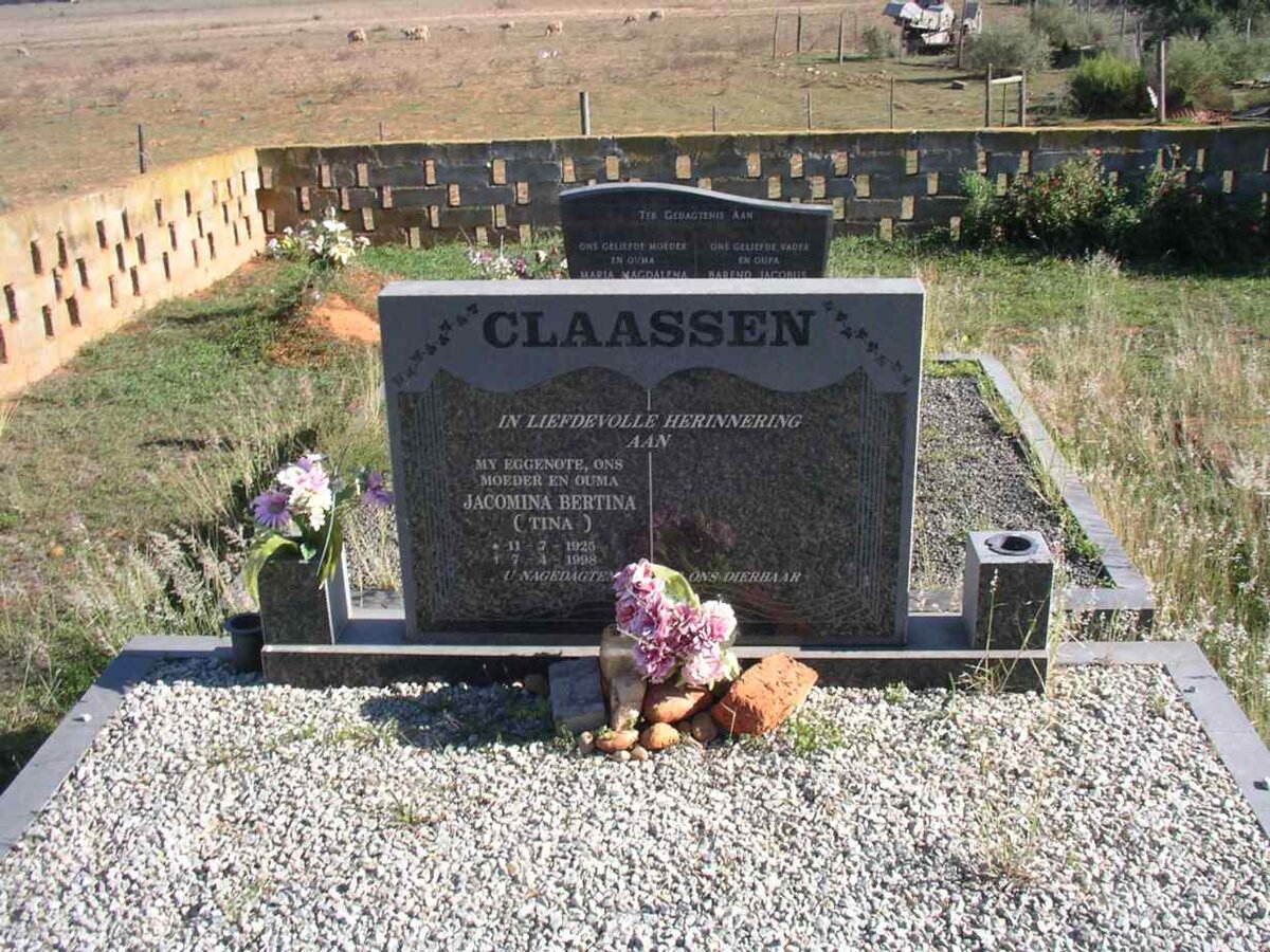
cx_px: 635
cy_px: 476
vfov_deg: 38.7
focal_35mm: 37
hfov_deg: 50.1
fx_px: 1357
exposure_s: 1/80
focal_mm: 5.7
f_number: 6.9
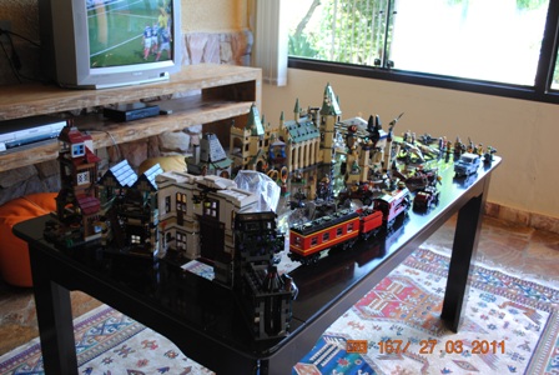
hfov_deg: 57.2
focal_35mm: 33
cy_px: 188
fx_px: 513
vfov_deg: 40.1
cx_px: 280
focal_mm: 22
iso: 200
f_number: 4
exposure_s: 1/30
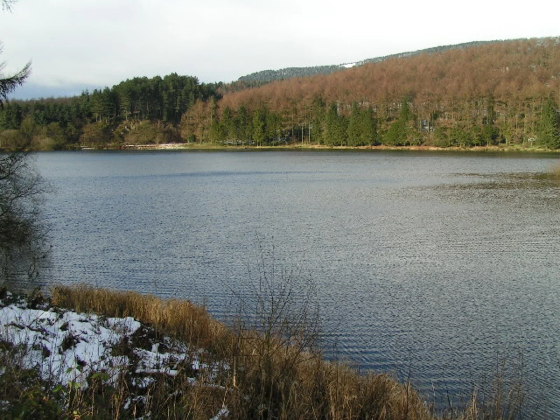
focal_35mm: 38
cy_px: 210
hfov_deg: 49.0
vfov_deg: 37.7
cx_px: 280
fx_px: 615
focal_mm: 5.8
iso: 50
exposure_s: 1/200
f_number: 5.6
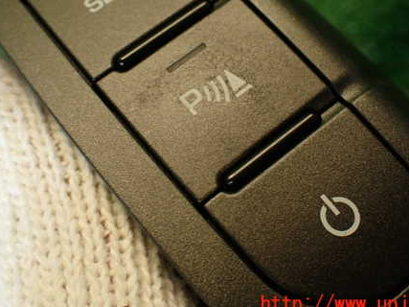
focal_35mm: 45
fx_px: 532
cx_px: 190
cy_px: 101
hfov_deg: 42.1
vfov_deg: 31.9
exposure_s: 1/50
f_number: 2.4
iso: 200
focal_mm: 5.79
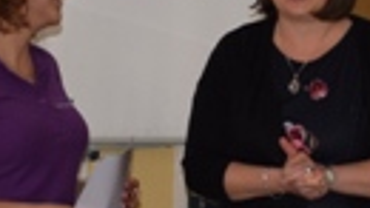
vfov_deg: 7.4
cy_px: 204
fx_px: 1594
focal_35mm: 163
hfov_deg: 13.2
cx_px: 225
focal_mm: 21
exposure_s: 1/125
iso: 800
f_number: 3.8
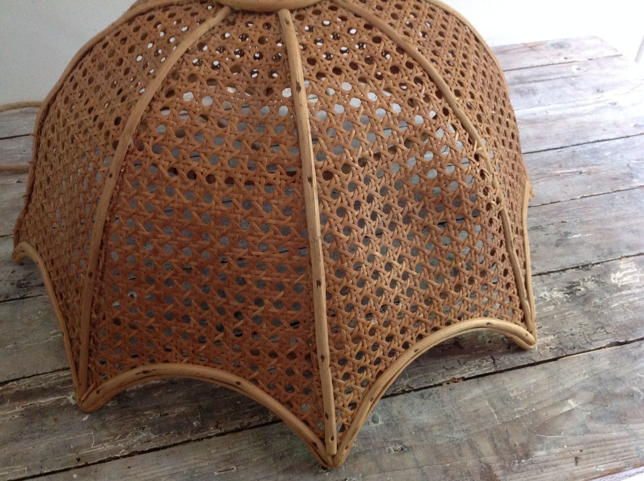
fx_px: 650
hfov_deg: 52.7
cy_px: 240
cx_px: 322
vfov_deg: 40.6
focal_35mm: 35
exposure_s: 1/15
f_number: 2.4
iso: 400
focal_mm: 4.28
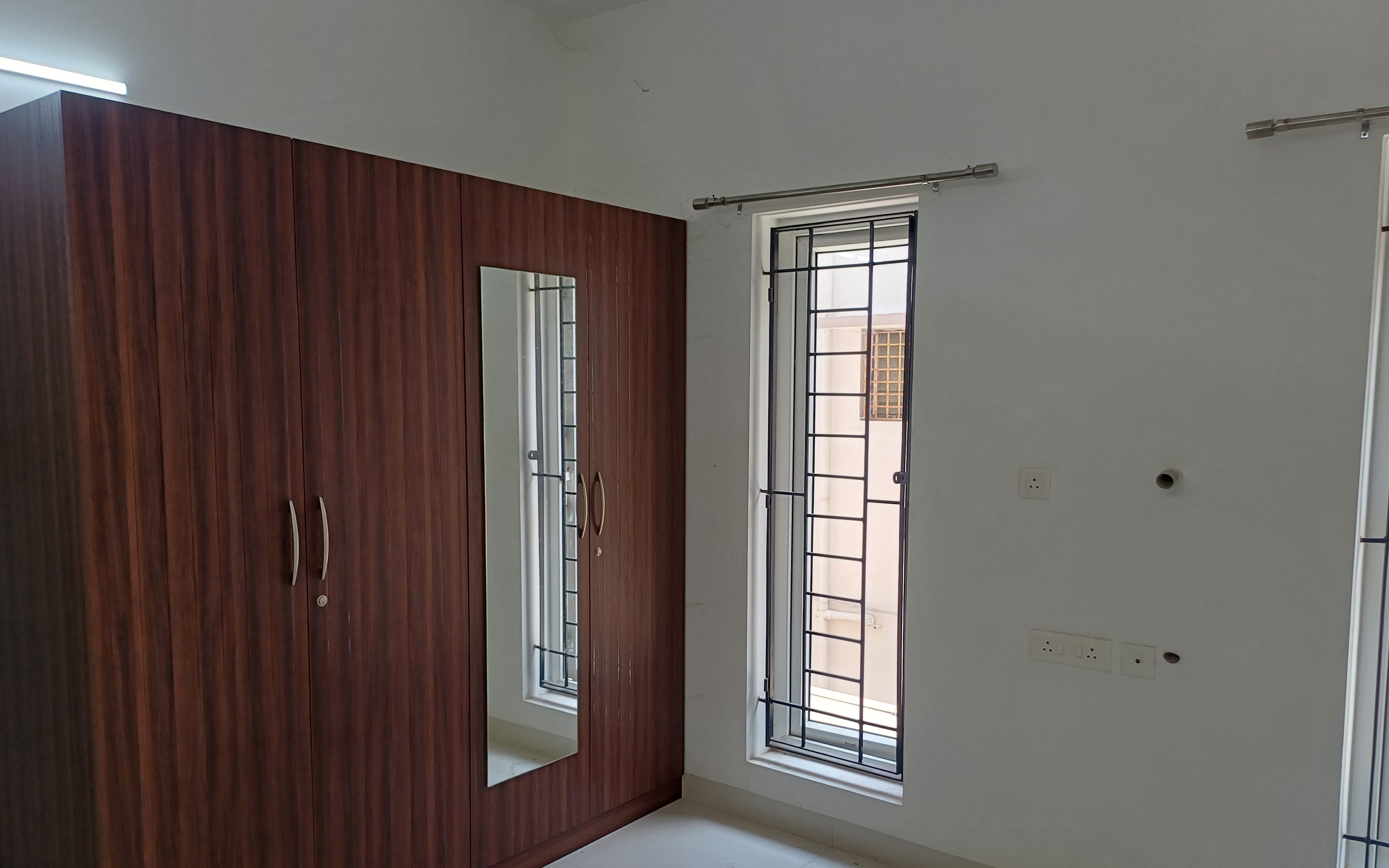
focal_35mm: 27
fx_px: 1022
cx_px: 689
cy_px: 470
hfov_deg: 68.4
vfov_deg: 46.0
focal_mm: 4.65
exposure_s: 1/100
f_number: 1.8
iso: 80
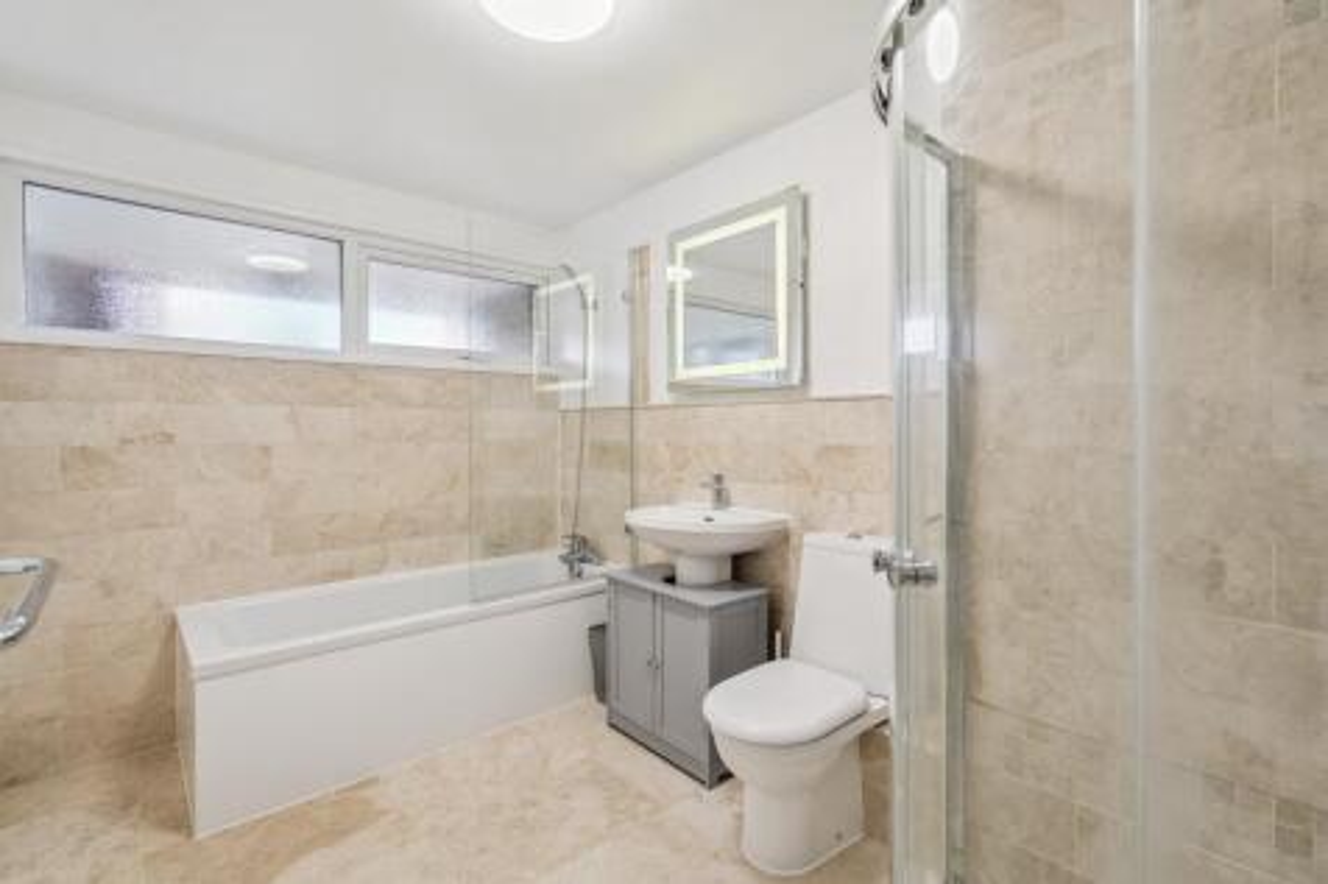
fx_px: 590
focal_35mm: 16
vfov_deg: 73.7
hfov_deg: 96.8
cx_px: 664
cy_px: 442
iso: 640
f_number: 5
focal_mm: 16
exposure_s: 1/100
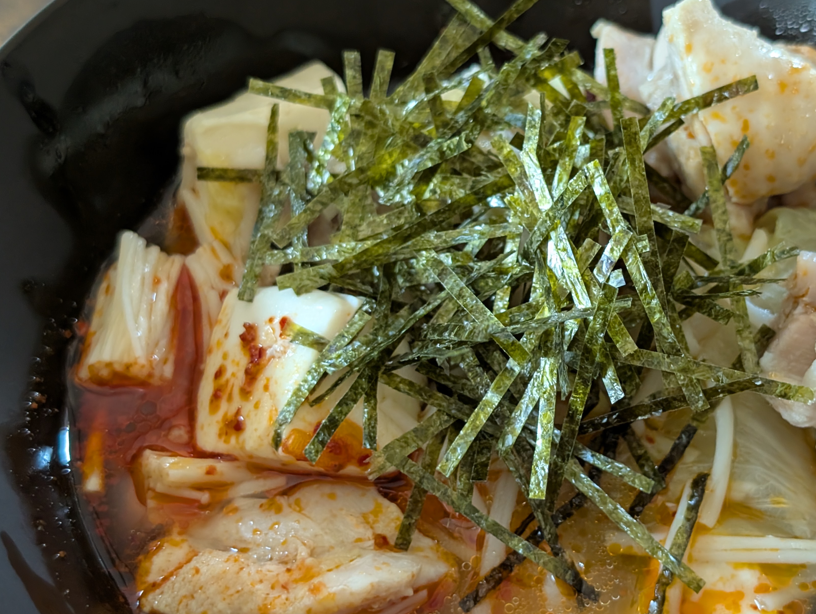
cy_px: 357
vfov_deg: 23.7
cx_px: 505
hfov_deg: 31.0
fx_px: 1464
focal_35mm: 62
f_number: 1.68
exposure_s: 1/35.9
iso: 256
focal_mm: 6.9
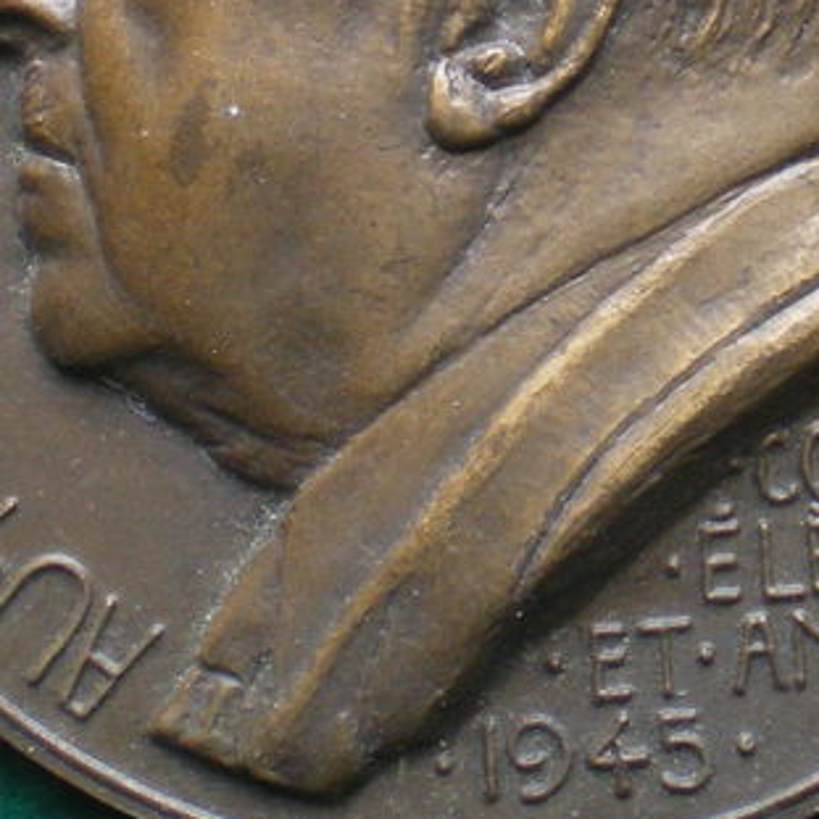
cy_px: 140
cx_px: 516
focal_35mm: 108
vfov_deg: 16.0
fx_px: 2891
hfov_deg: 16.1
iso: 250
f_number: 3.1
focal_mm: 6.3
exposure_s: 1/50
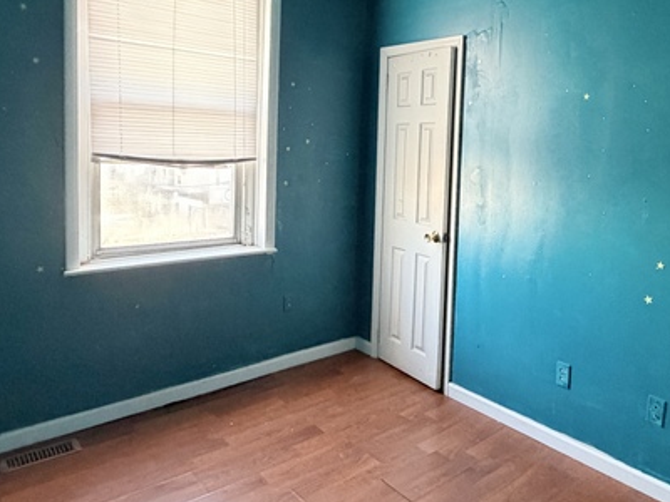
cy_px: 194
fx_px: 542
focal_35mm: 28
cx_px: 451
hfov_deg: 61.8
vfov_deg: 49.4
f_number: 2.2
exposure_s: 1/60
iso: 640
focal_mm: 2.22
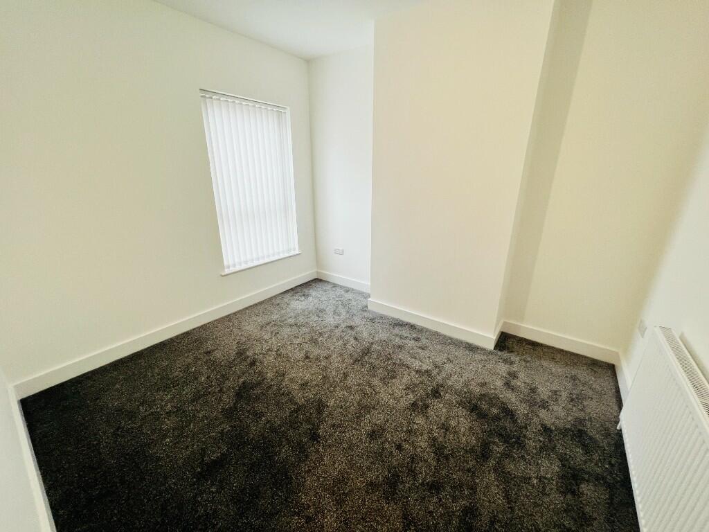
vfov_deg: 89.9
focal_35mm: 13
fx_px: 266
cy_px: 266
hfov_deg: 106.2
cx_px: 354
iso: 80
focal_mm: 1.57
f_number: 1.8
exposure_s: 1/100
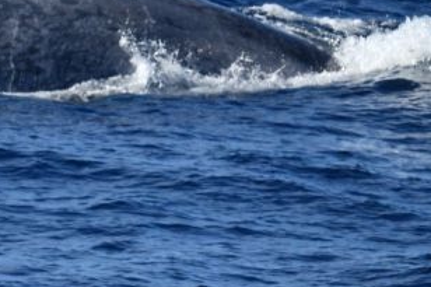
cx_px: -95
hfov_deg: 1.7
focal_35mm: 1248
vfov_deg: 1.1
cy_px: -60
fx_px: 14933
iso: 1250
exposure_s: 1/8000
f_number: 6.3
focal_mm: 480
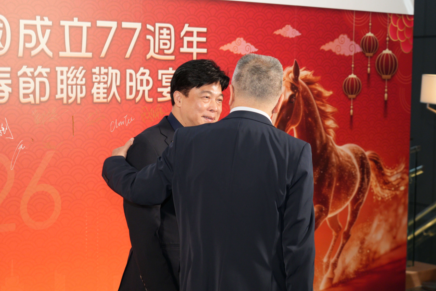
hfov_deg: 26.7
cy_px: 149
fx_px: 920
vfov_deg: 17.9
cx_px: 211
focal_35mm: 76
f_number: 4
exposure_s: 1/200
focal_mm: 66
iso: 2500
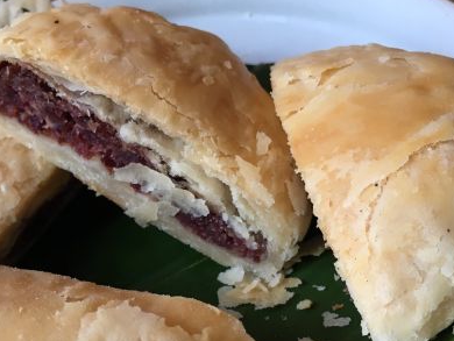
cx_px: 161
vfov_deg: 27.8
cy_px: 243
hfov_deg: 36.5
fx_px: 682
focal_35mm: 52
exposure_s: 1/33
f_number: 2.2
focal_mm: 4.15
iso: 64
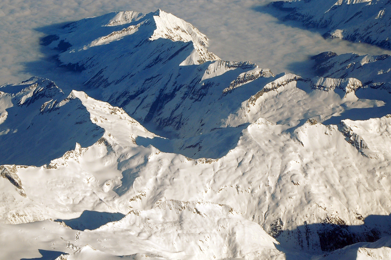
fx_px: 1486
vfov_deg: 10.0
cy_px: 146
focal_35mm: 137
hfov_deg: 15.0
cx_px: 194
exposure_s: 1/400
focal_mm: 66
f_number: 11
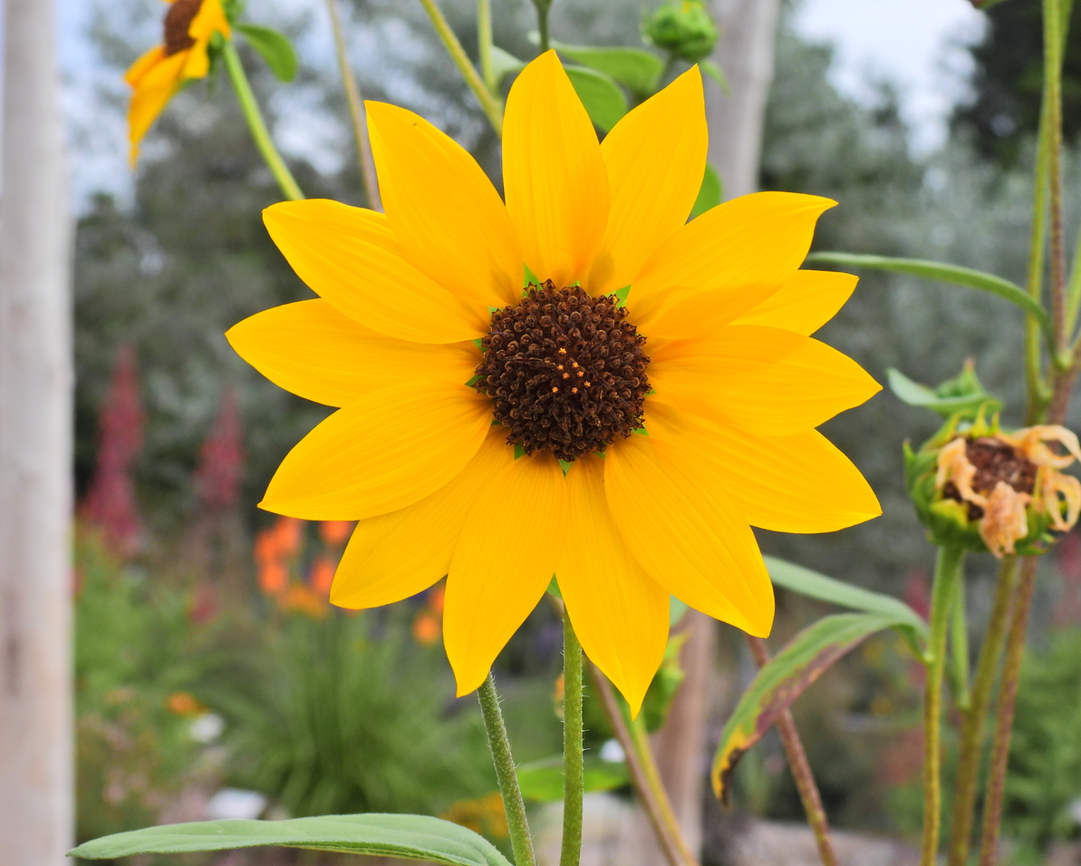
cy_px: 432
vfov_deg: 17.3
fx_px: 2848
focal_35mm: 89
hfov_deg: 21.5
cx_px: 520
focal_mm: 15.2
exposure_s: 1/800
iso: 100
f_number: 4
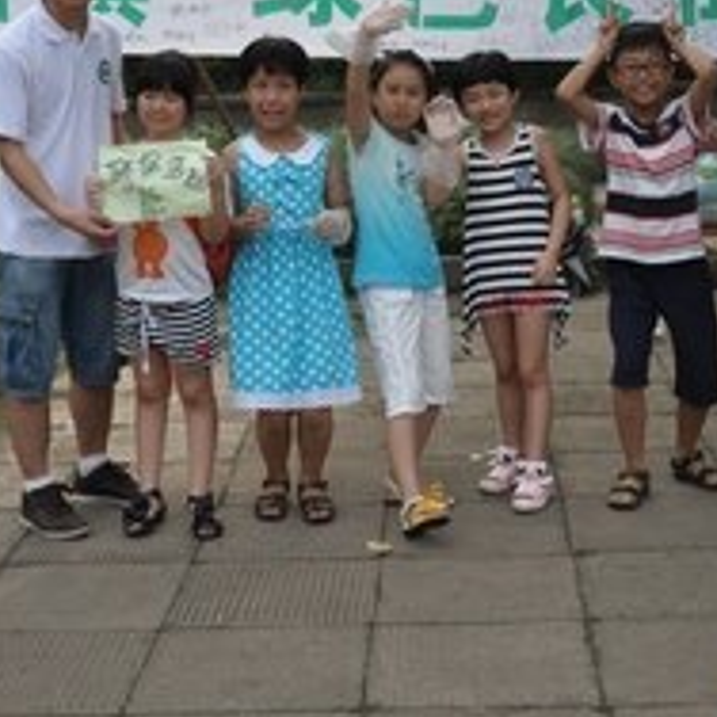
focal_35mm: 76
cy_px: 166
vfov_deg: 22.5
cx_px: 397
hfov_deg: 22.7
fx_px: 1781
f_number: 4
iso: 200
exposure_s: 1/800
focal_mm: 25
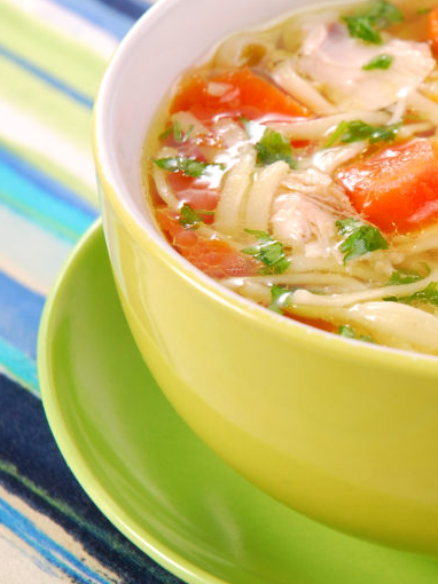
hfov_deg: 7.3
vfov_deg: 9.8
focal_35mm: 203
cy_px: 274
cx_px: 462
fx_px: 3428
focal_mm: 70
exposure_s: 1/125
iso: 100
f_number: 7.1
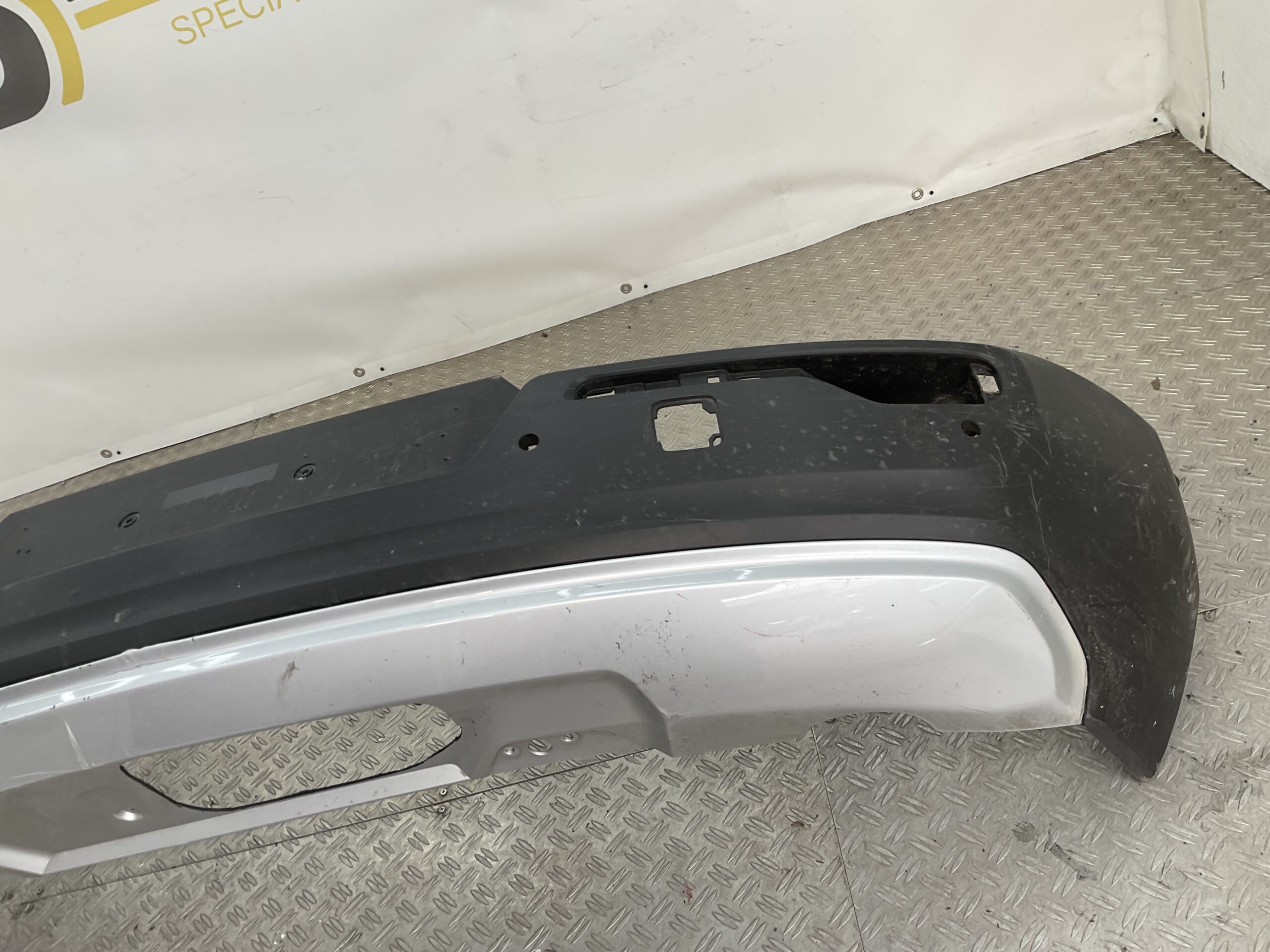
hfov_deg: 61.7
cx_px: 635
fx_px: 1064
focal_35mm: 29
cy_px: 476
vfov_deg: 48.2
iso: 16
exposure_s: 1/165
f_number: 1.8
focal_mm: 3
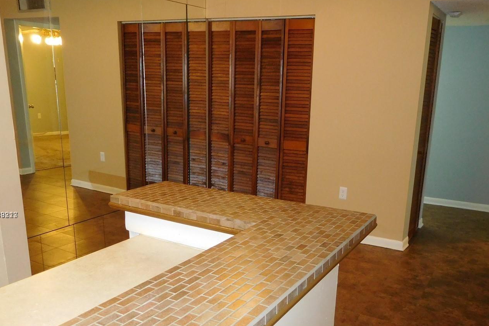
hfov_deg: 57.1
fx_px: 448
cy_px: 215
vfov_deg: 39.5
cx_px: 266
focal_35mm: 33
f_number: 3.4
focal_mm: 4.5
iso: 450
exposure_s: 1/30
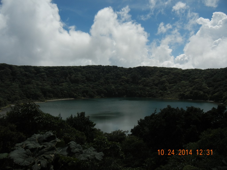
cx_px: 114
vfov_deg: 46.8
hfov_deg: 60.0
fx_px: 197
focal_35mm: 30
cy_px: 85
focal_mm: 5.4
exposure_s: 1/1088
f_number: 7
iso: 160
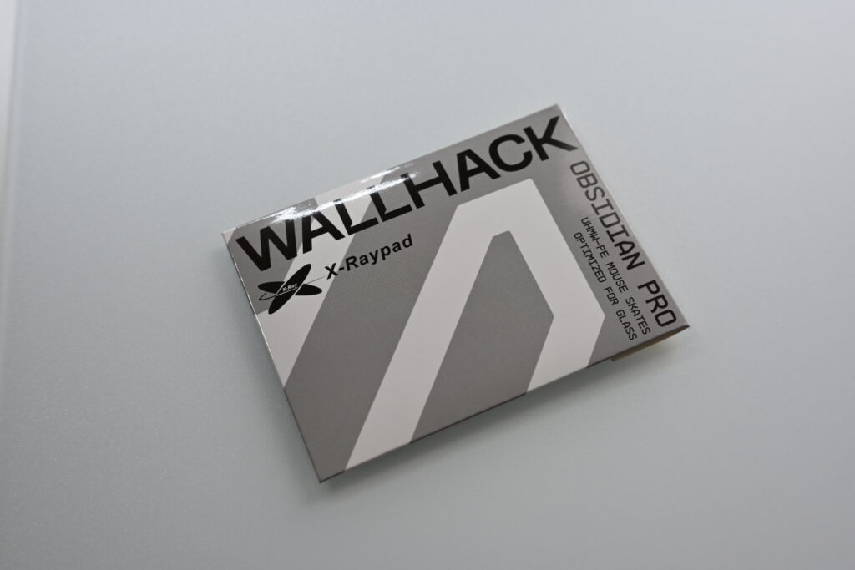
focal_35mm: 40
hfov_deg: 48.5
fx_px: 950
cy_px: 285
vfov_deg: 33.4
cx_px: 428
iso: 400
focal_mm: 40
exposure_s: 1/125
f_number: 5
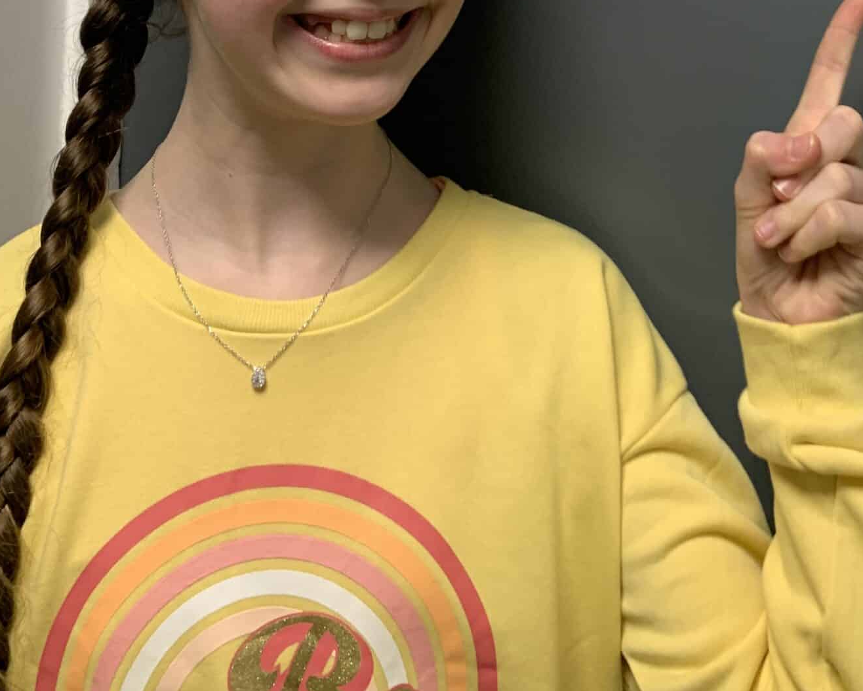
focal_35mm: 54
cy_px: -184
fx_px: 1379
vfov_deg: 24.8
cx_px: 609
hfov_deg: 34.3
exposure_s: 1/50
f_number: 1.8
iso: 80
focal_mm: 4.25
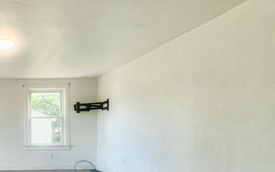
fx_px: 232
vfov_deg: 39.1
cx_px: -4
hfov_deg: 49.2
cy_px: 135
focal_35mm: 31
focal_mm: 1.57
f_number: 1.8
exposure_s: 1/120
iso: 64
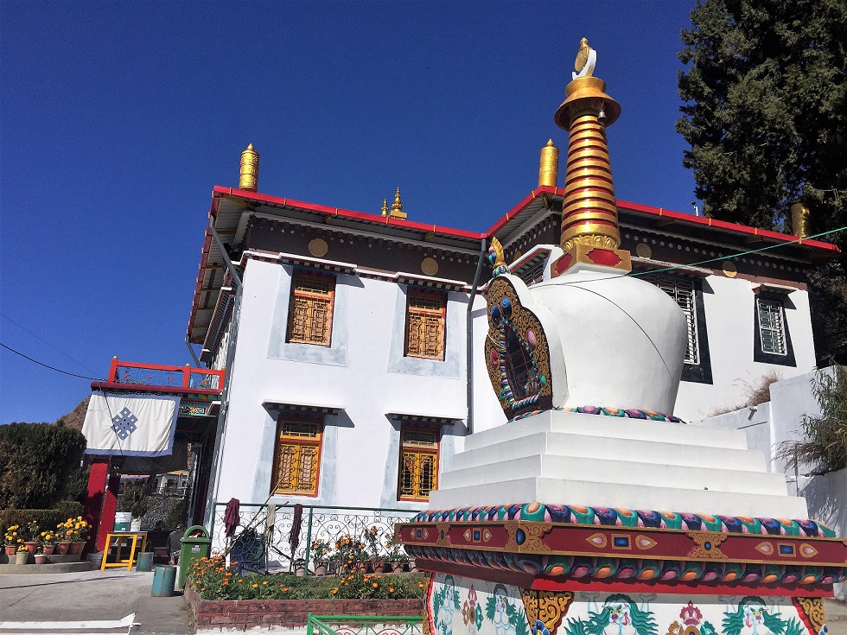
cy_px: 318
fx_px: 710
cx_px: 424
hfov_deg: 61.7
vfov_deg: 48.2
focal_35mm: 29
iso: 32
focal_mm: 4.15
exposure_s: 1/7937
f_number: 2.2
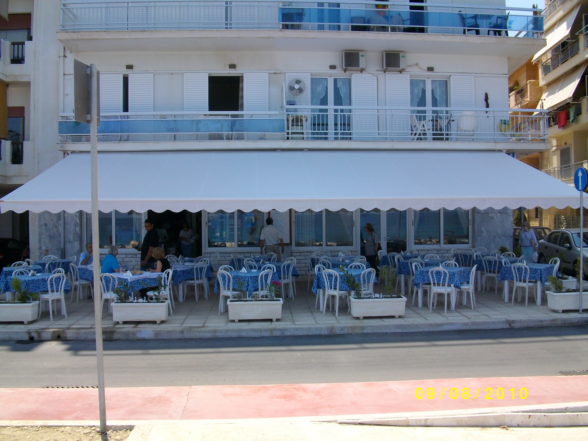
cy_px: 220
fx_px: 544
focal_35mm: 32
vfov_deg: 44.2
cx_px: 294
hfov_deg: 56.8
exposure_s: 1/312
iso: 80
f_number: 5.5
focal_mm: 5.7
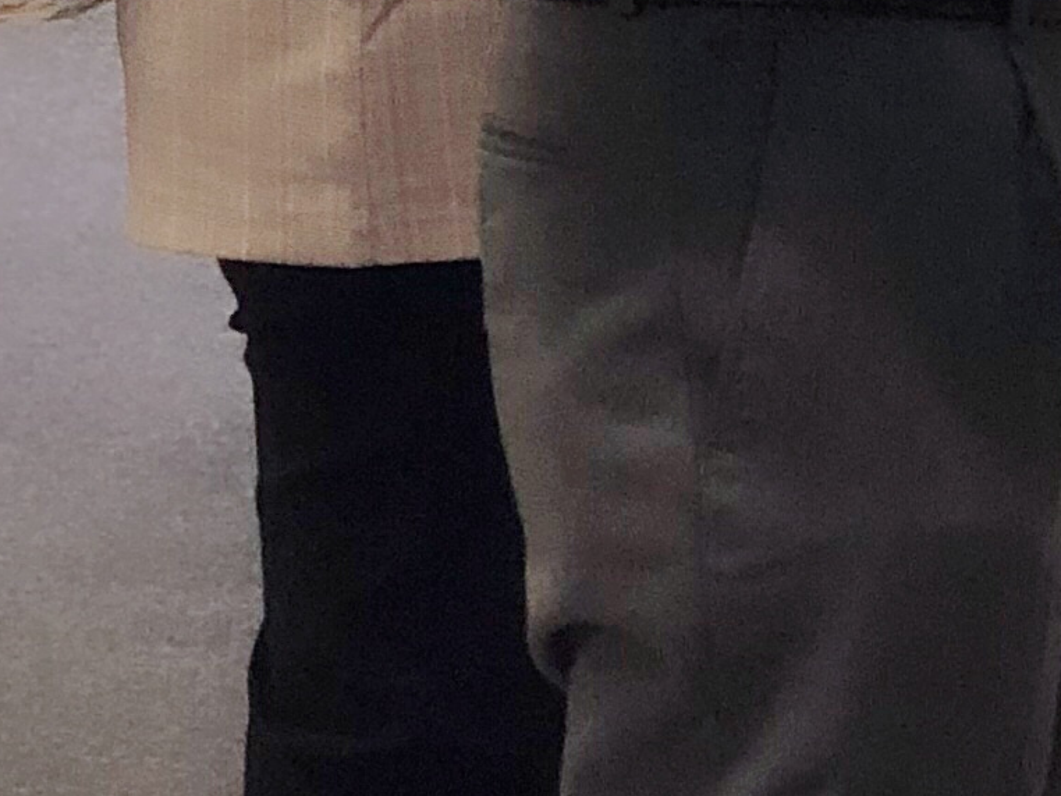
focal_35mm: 275
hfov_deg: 7.2
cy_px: -1101
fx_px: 8432
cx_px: 560
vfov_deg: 5.2
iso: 100
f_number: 2.4
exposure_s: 1/50
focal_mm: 6
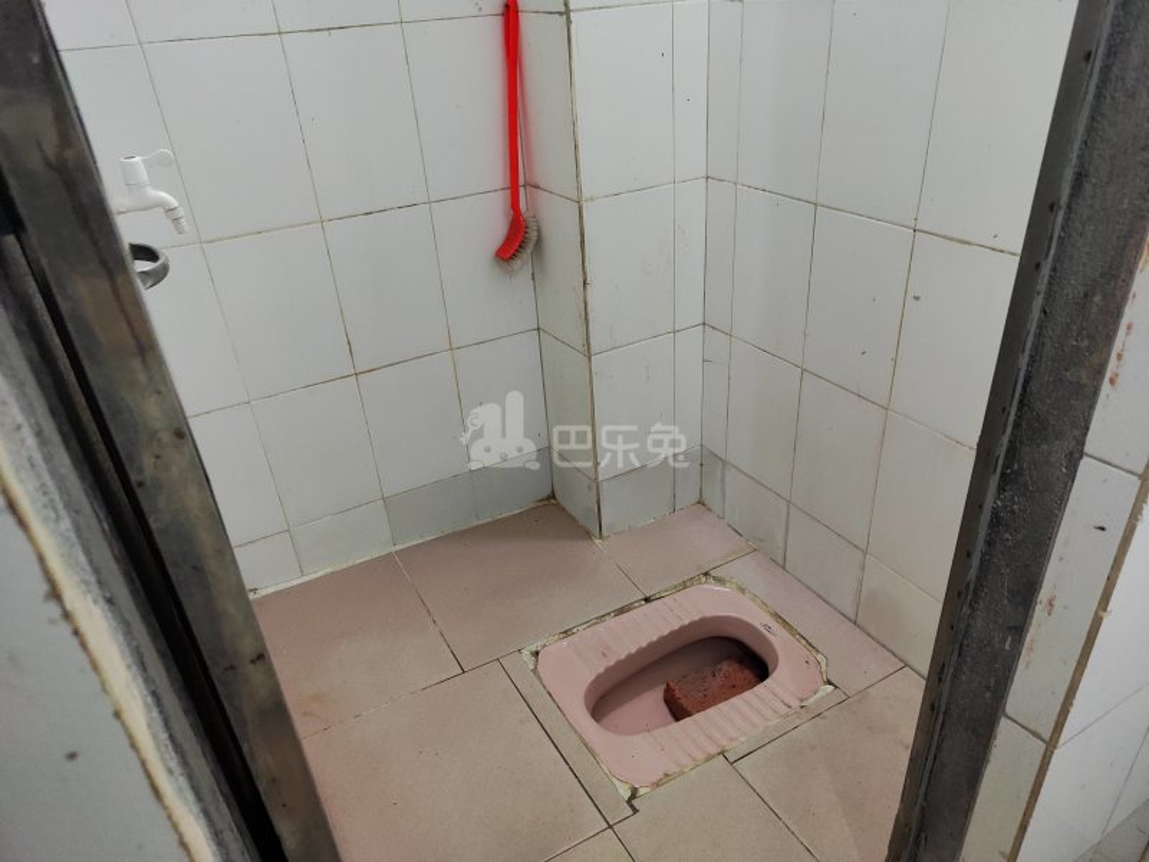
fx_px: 1361
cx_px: 574
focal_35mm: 41
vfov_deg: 35.1
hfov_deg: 45.8
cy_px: 431
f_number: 1.88
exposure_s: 1/50
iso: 875
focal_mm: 5.59
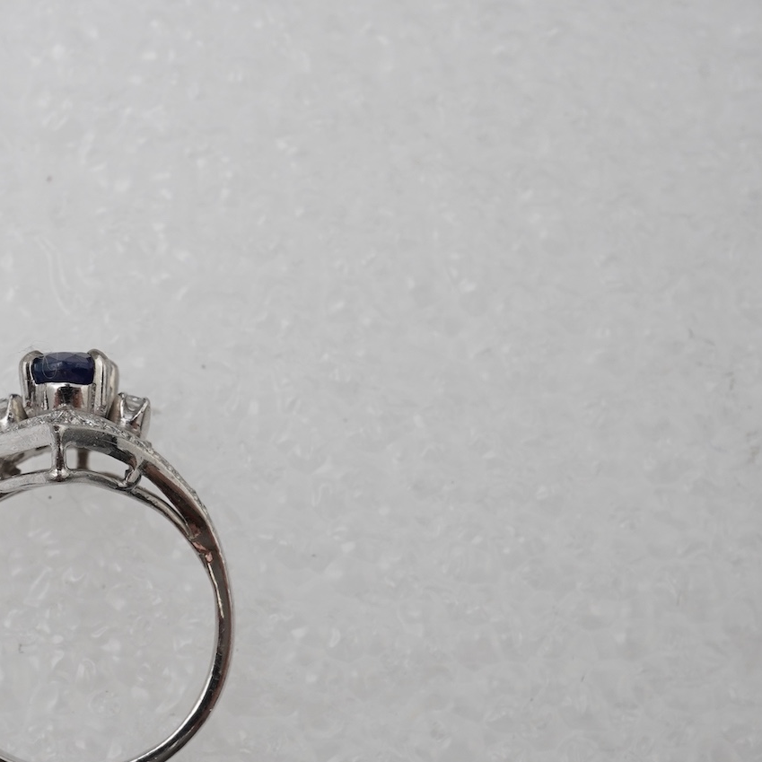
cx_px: 80
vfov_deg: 22.7
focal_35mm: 76
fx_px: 1893
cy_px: 490
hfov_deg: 22.2
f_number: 22
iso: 400
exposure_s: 1/125
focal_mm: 30
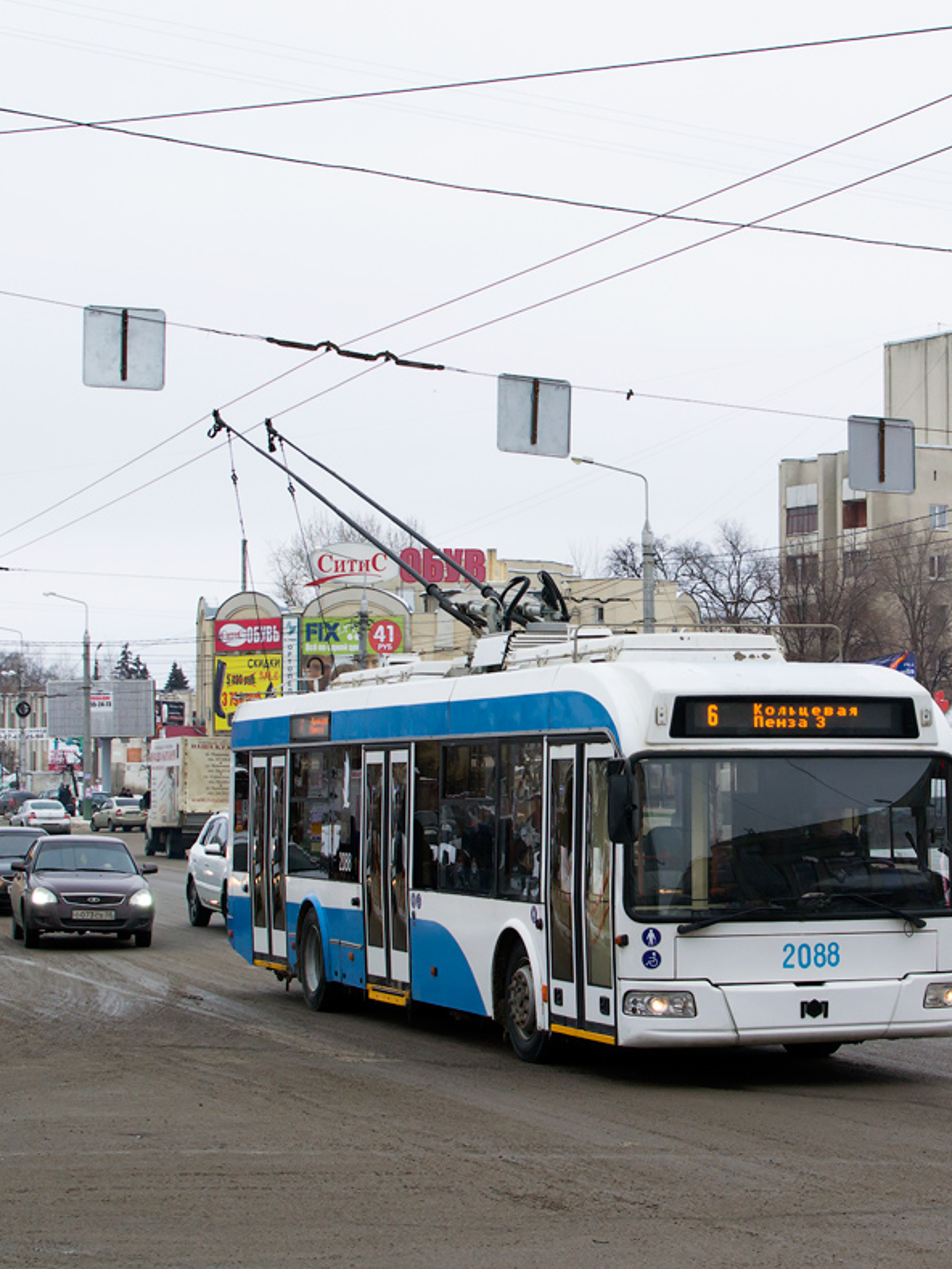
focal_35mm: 77
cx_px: 638
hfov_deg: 19.1
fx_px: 2813
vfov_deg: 25.4
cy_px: 637
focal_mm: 35
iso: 400
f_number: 6.3
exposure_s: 1/500
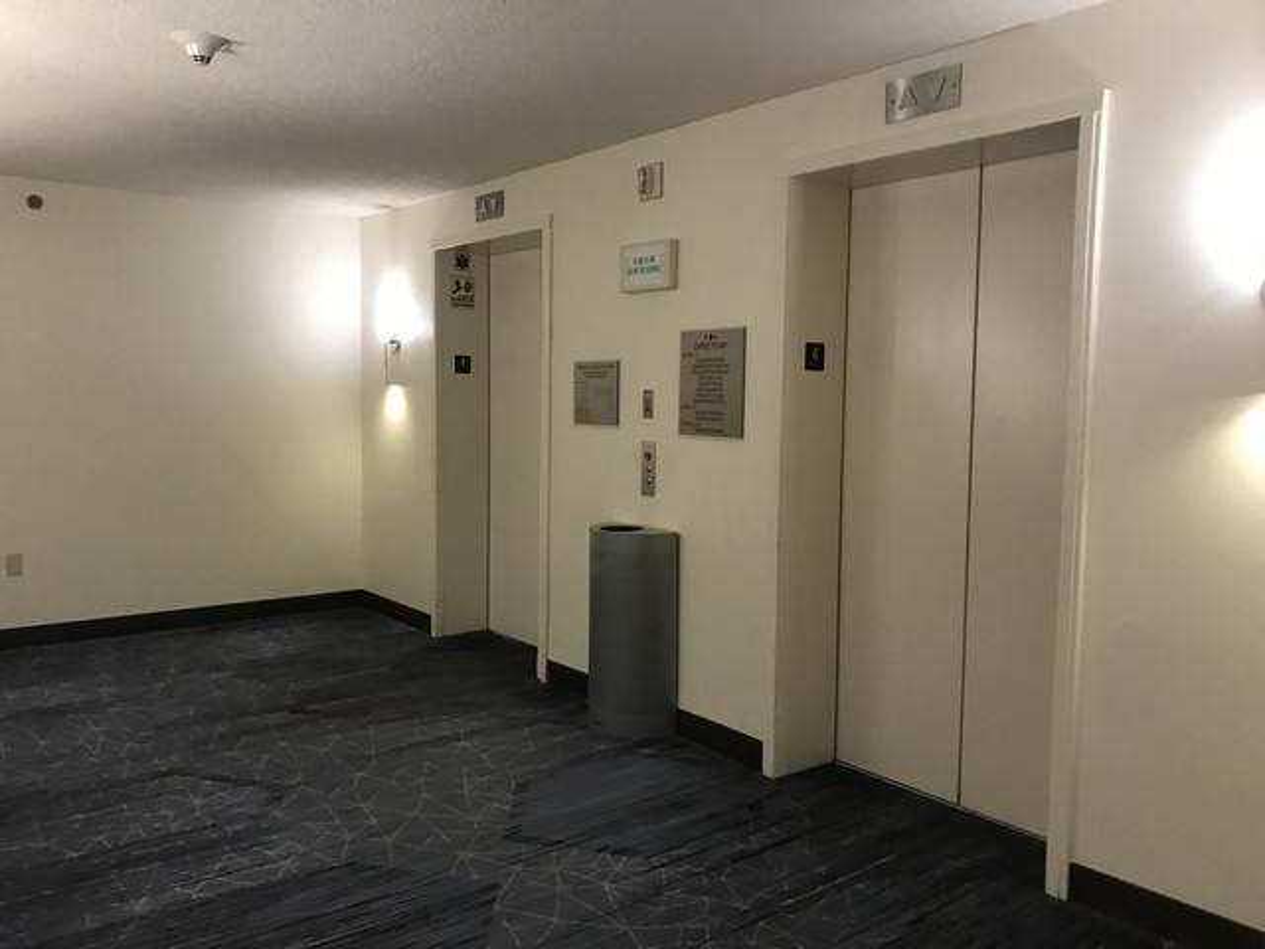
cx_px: 632
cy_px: 474
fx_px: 1023
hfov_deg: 63.4
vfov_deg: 49.7
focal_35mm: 28
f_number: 1.8
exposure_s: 1/15
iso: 80
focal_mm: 3.99
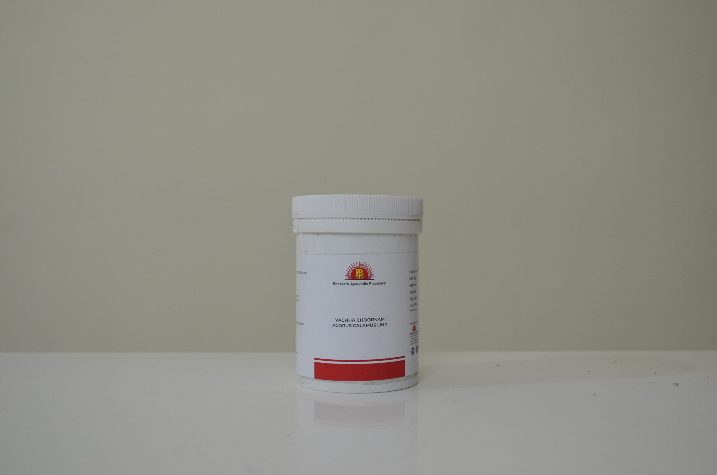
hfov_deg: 49.6
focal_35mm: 39
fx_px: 775
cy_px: 238
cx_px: 358
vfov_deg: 34.1
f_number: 4.2
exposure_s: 1/40
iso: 800
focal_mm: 26
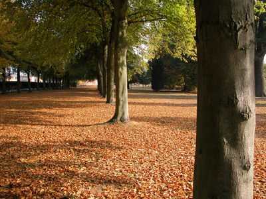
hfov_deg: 52.6
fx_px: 269
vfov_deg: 40.7
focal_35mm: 35
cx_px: 133
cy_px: 100
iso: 100
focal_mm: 8.9
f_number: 4.5
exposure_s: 1/123
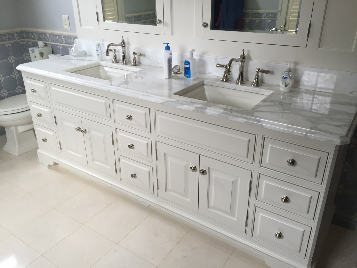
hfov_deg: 61.7
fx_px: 299
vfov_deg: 48.2
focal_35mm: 29
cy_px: 134
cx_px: 178
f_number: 2.2
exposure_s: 1/30
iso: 40
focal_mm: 4.15
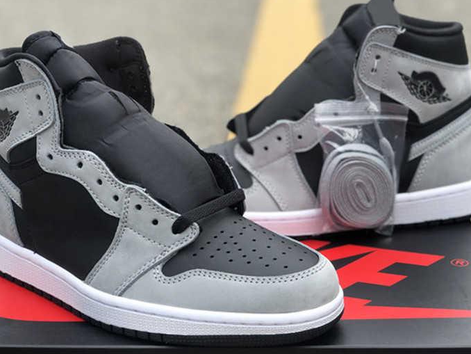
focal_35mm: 69
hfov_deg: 28.2
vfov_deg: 21.3
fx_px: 939
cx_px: 245
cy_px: 171
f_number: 2.4
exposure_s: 1/310
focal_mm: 6
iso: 16
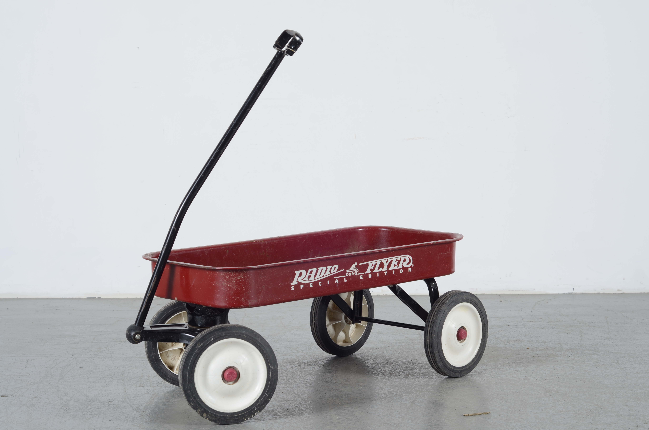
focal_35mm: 75
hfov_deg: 27.0
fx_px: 1349
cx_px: 324
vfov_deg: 18.1
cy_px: 215
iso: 100
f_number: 6.3
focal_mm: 50
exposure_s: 1/125
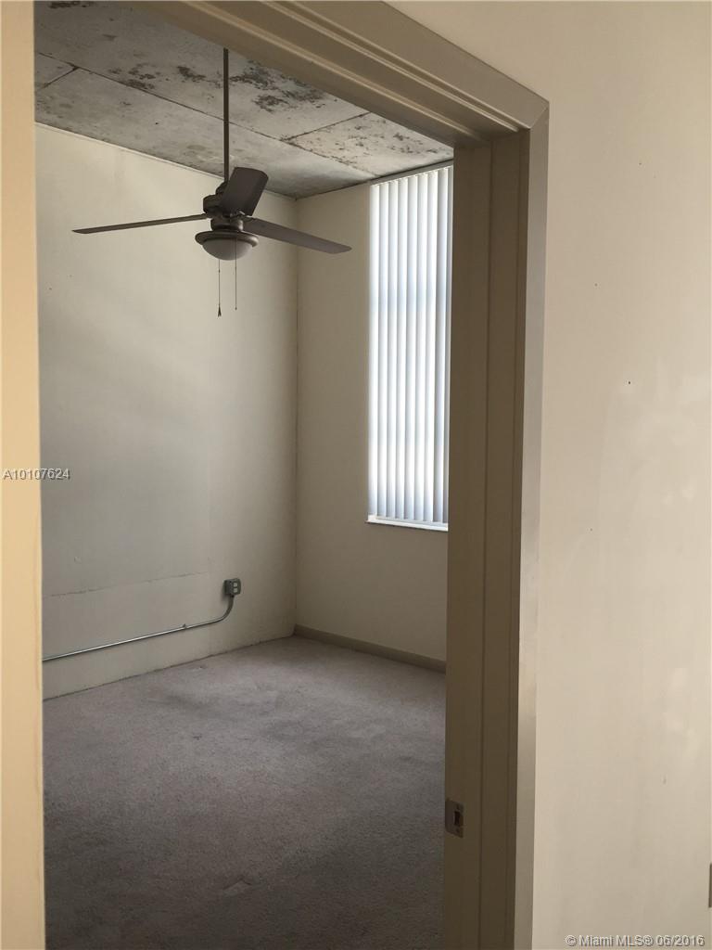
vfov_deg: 61.7
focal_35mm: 29
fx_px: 795
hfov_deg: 48.2
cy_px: 475
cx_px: 356
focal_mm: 4.15
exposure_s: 1/120
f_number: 2.2
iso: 40
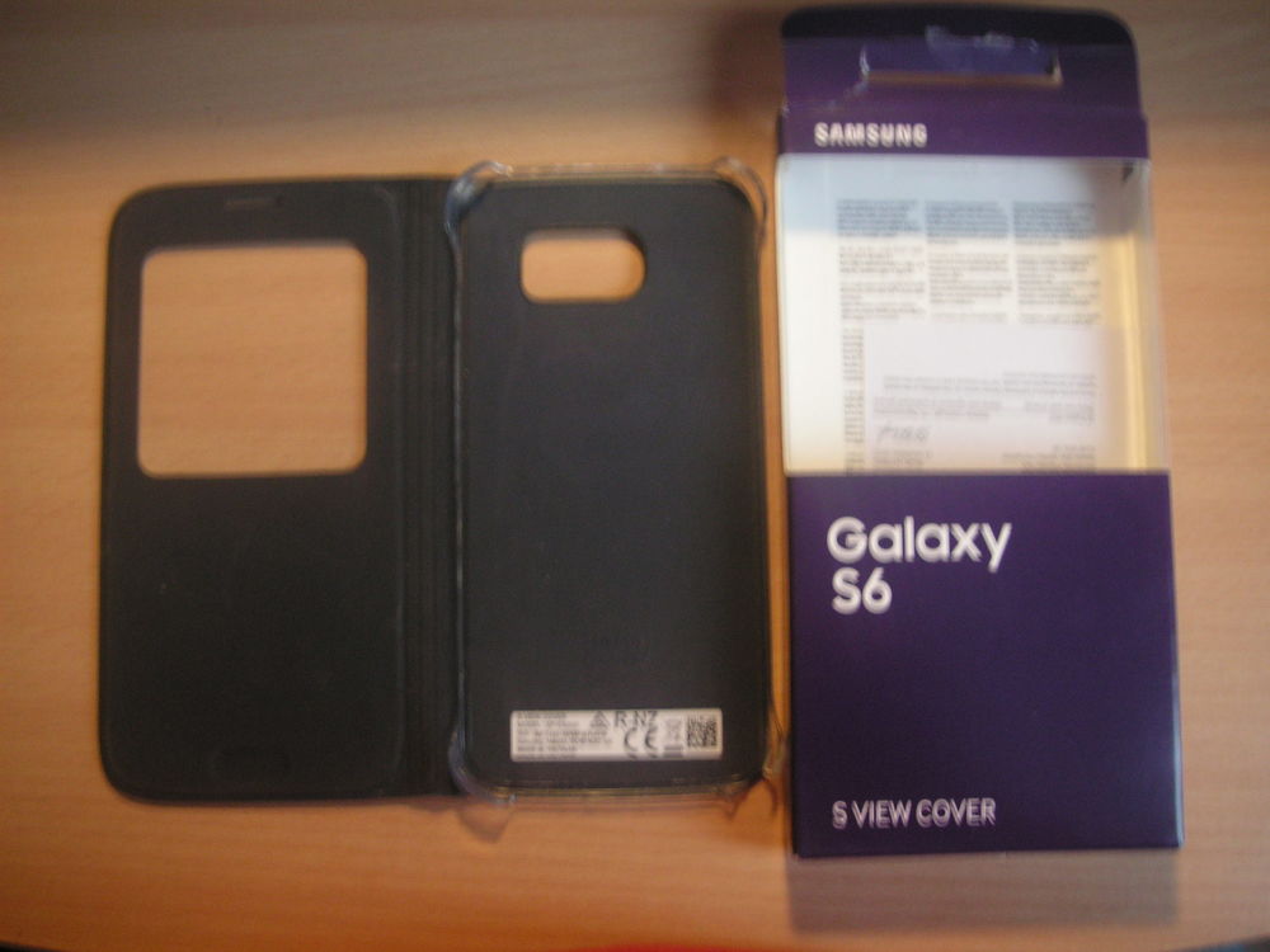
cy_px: 476
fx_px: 1394
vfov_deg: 37.7
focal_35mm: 38
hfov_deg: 49.0
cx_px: 635
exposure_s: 1/10
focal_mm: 6.3
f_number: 3.3
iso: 100
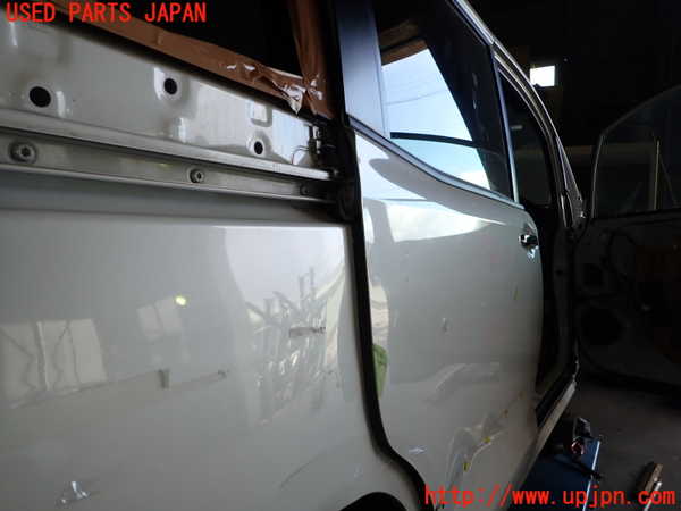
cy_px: 256
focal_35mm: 25
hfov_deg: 69.4
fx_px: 492
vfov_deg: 54.9
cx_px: 340
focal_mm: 4.5
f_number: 5.6
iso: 100
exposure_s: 1/30
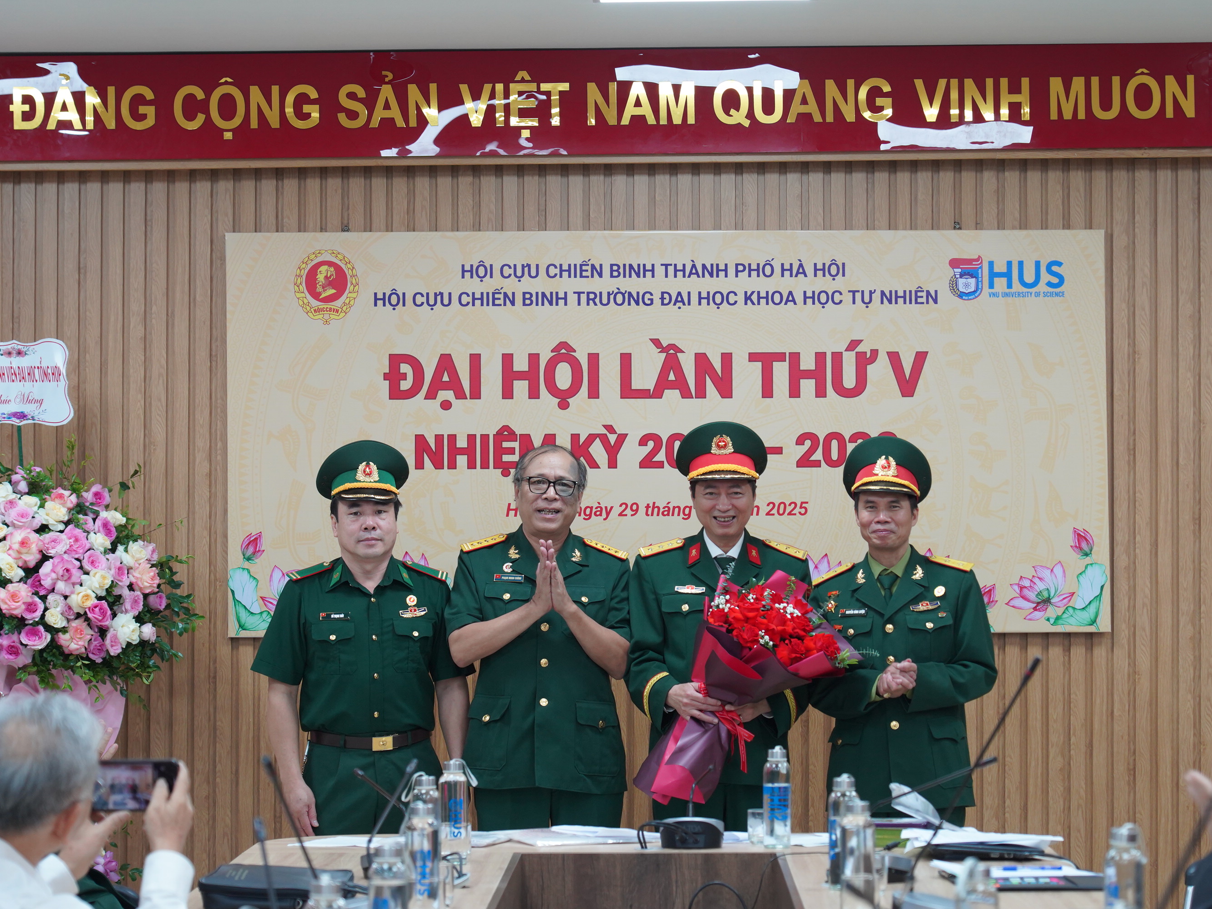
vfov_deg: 13.0
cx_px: 641
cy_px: 454
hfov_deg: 17.3
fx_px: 3991
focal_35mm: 114
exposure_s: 1/125
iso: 2000
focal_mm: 105
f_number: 5.6
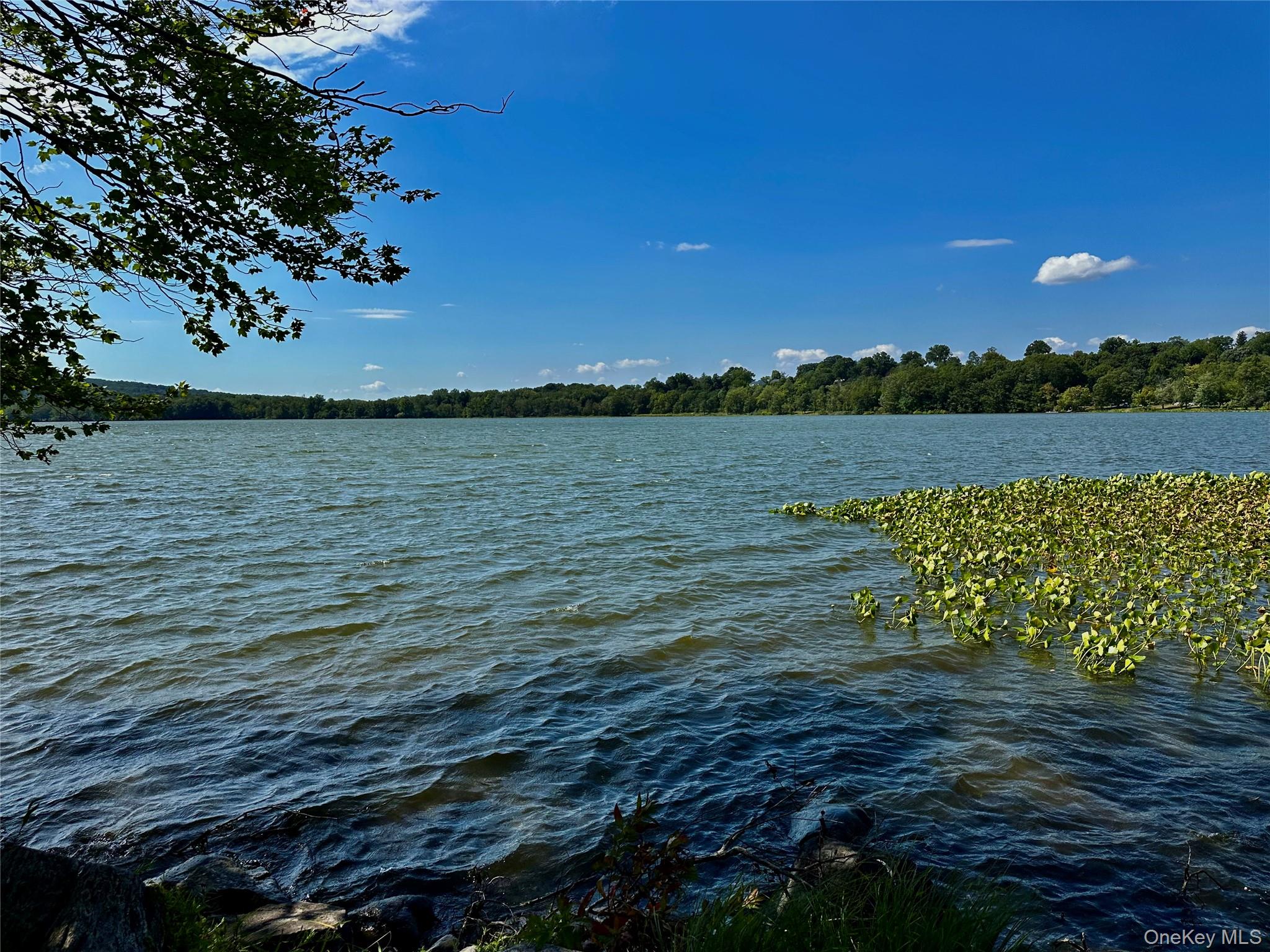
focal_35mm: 24
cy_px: 476
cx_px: 635
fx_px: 881
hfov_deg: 71.6
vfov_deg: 56.8
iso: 80
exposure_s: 1/5263
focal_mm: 6.86
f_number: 1.78
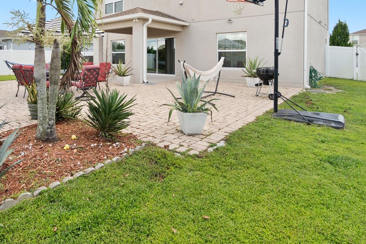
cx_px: 142
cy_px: 66
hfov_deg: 75.1
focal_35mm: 23
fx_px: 234
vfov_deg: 53.0
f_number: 8
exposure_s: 1/30
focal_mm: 10
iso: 100
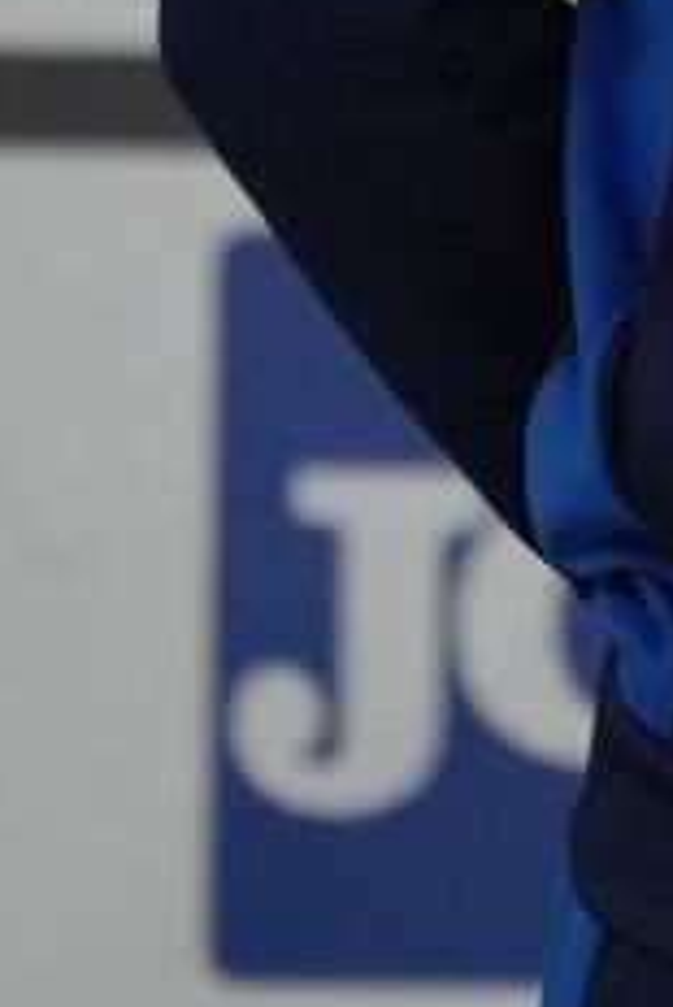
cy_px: -1068
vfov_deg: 1.3
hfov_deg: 0.9
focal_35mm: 1552
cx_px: 1307
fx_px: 43452
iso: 1600
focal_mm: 200
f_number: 2.8
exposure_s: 1/500
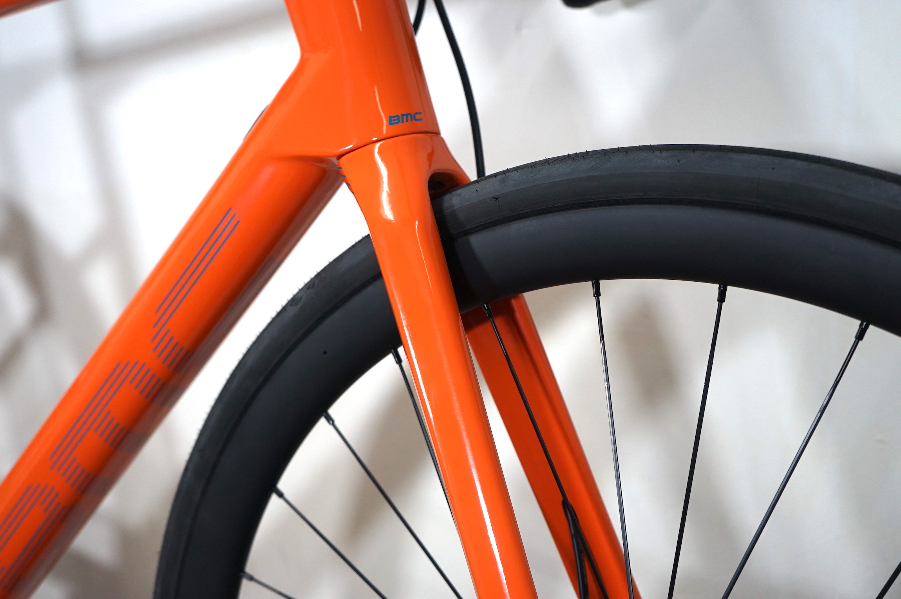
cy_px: 300
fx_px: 1025
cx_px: 450
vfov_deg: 32.6
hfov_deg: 47.4
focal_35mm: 41
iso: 800
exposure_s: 1/160
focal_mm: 41
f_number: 4.5
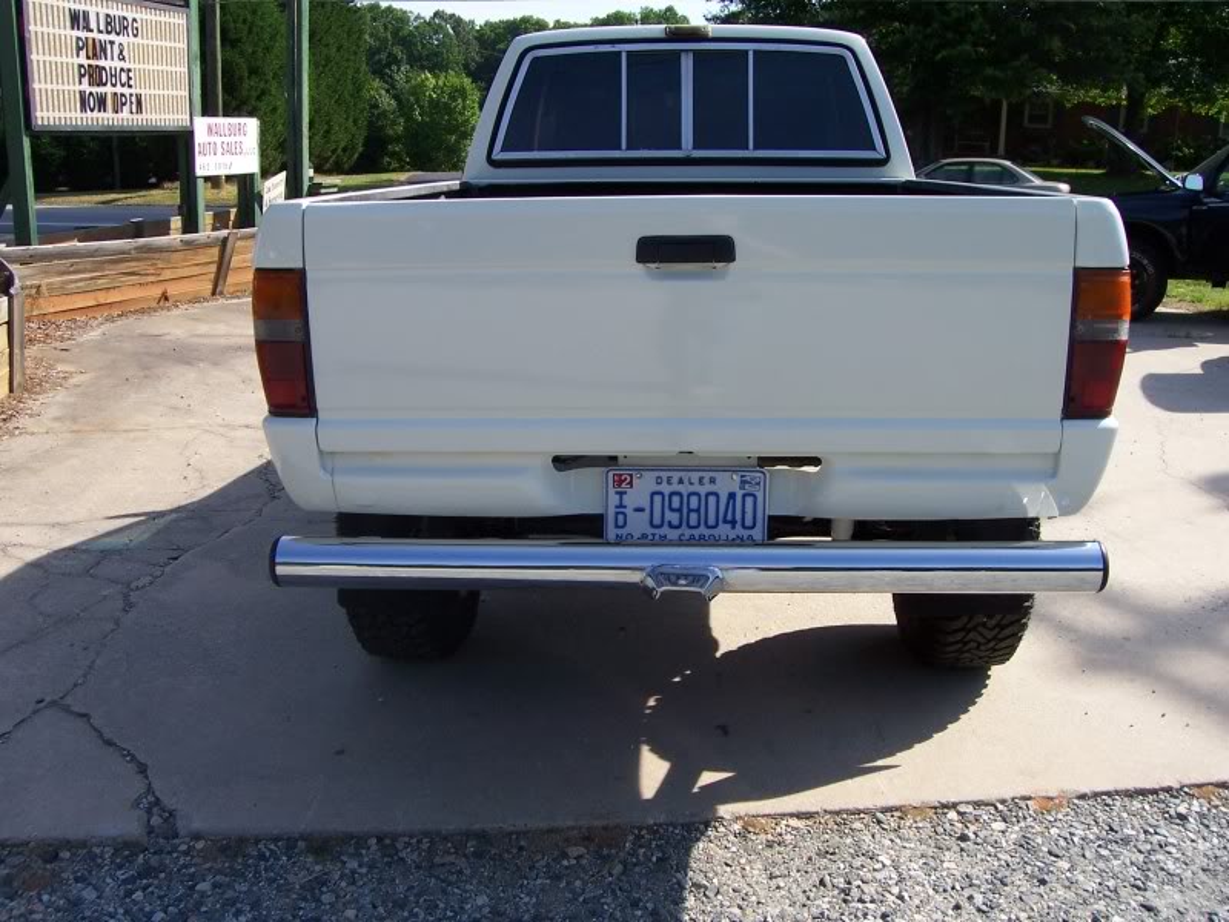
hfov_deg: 54.0
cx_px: 614
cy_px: 461
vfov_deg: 41.8
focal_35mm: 34
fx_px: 1207
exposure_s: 1/350
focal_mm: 5.6
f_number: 5.6
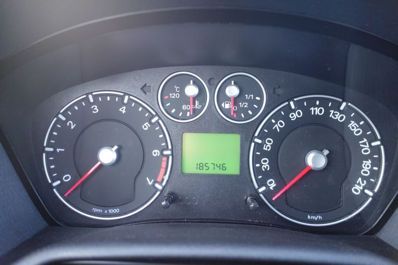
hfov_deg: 65.5
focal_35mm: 28
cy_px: 132
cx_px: 199
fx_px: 310
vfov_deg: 46.4
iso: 400
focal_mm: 10.4
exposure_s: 1/30
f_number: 1.8
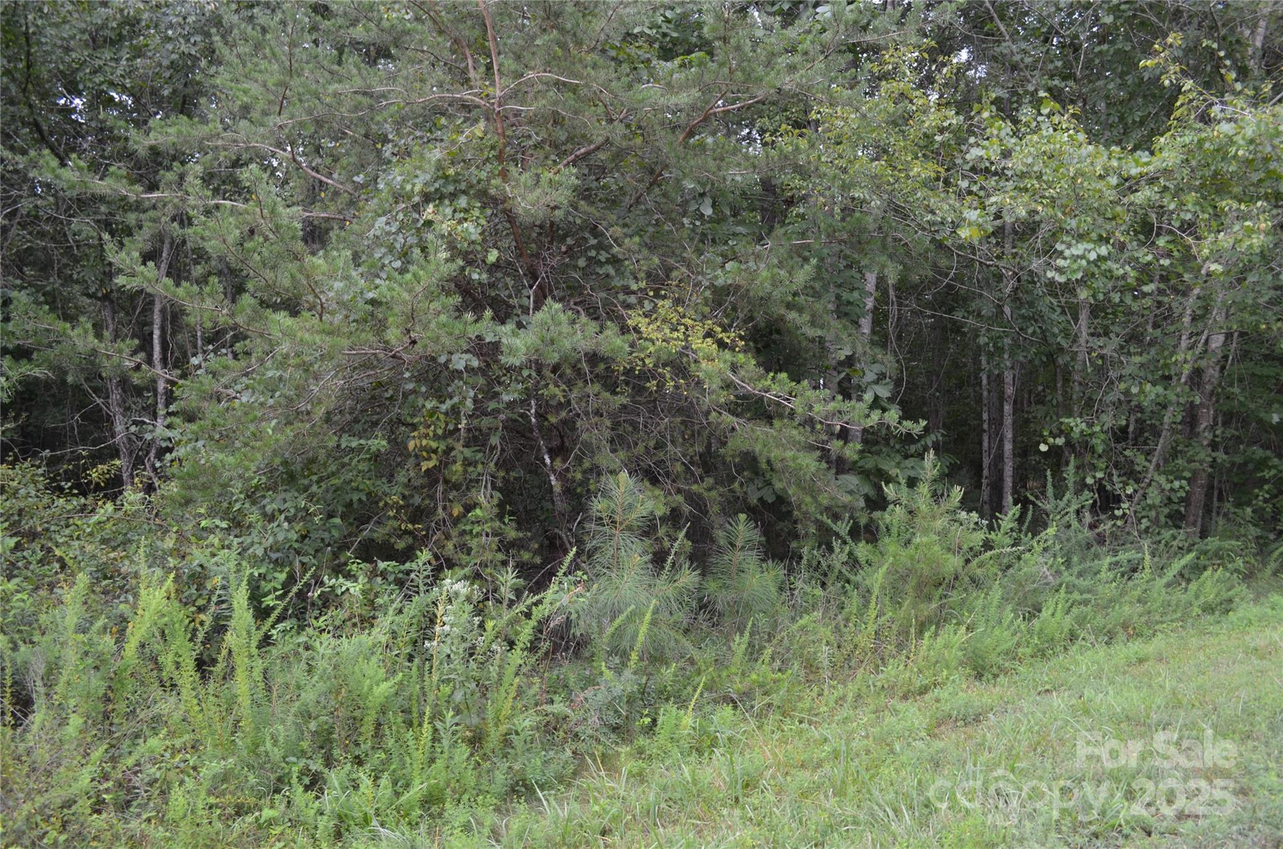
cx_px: 642
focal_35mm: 27
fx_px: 960
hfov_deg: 67.5
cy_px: 424
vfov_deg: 47.7
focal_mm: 18
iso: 400
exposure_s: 1/125
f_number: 5.6
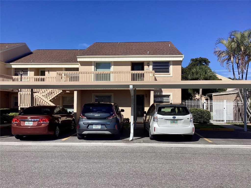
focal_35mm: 31
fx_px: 225
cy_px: 94
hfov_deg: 58.4
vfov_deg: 45.4
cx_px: 126
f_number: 2.4
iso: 25
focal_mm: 3.3
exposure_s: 1/2092
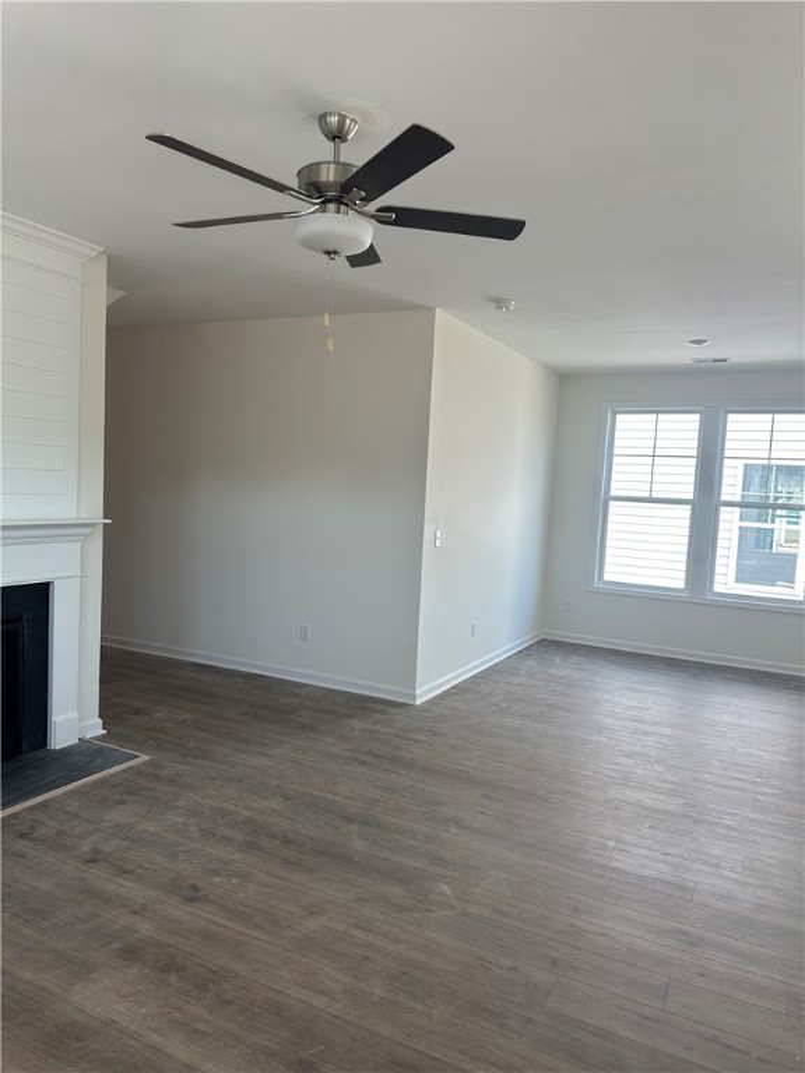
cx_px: 402
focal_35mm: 24
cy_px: 536
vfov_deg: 71.6
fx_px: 744
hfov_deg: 56.8
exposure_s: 1/181
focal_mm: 6.86
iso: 64
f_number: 1.78
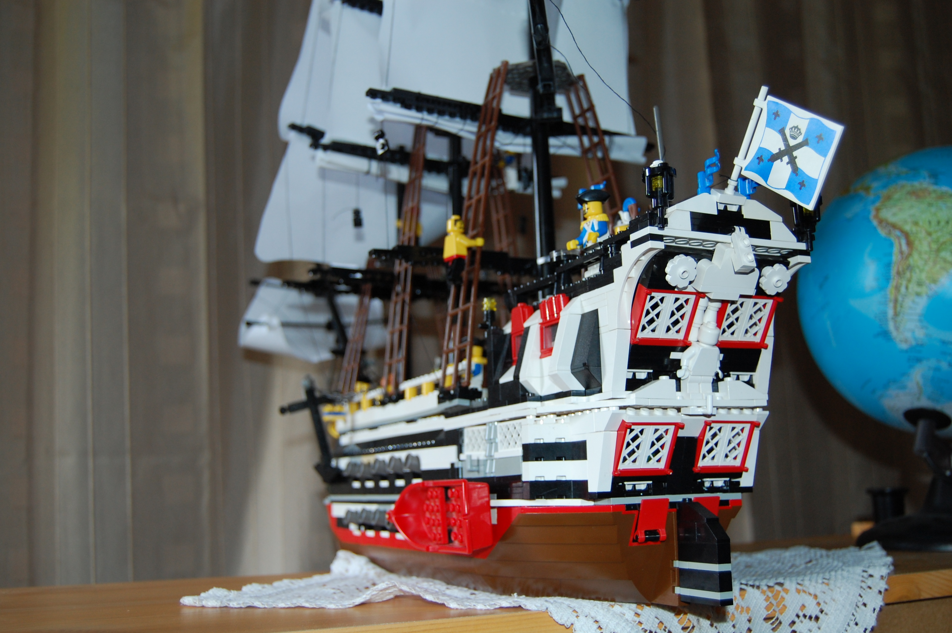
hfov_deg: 49.6
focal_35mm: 39
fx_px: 1030
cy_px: 316
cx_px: 476
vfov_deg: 34.1
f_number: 4
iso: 400
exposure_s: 1/60
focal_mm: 26
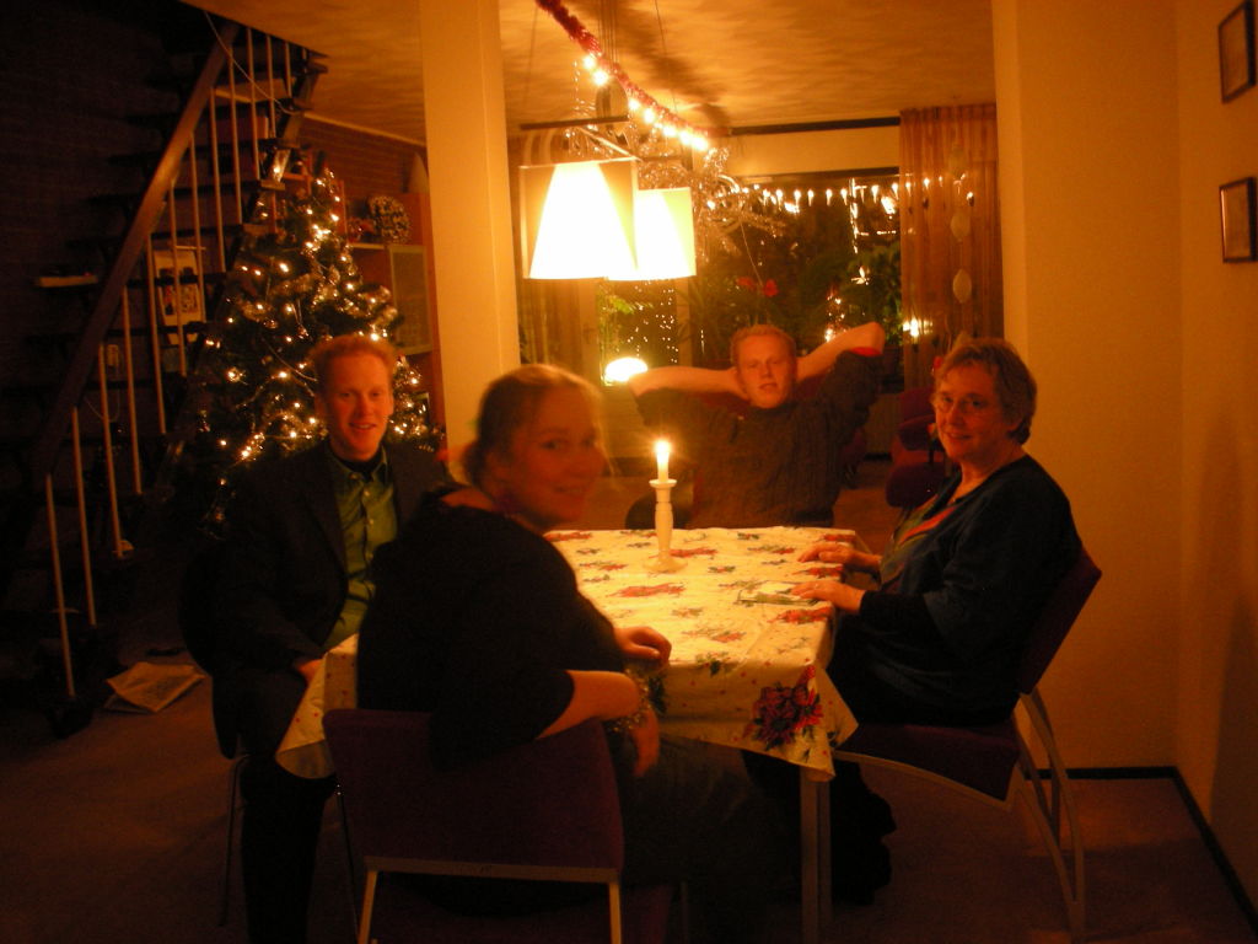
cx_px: 629
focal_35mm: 35
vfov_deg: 40.7
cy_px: 472
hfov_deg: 52.6
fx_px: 1272
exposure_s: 1/1.9
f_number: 3
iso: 200
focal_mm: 5.8
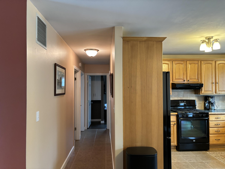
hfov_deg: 67.3
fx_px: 169
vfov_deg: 53.1
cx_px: 112
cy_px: 84
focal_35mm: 26
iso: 320
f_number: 1.6
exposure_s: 1/60
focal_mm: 5.96
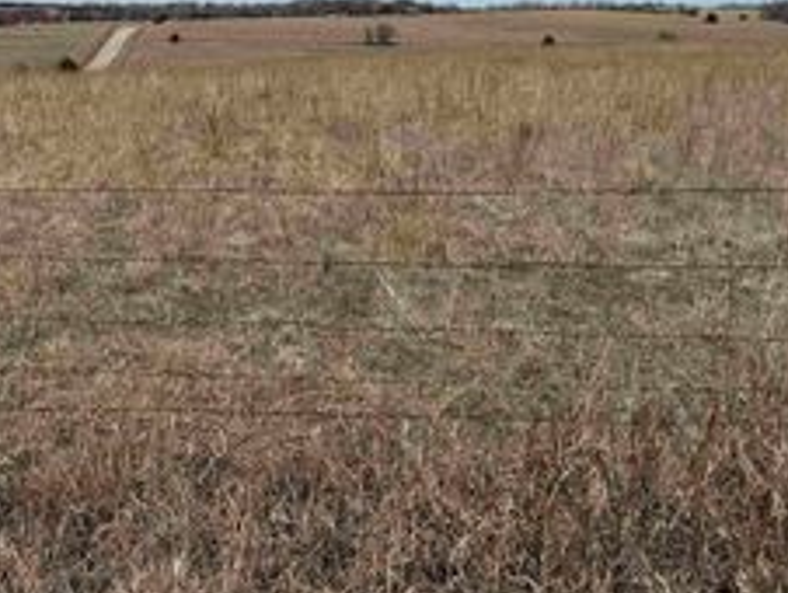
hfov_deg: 34.7
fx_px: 1208
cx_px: 129
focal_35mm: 53
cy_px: 162
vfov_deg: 27.3
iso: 80
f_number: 1.78
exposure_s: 1/9091
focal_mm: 6.76
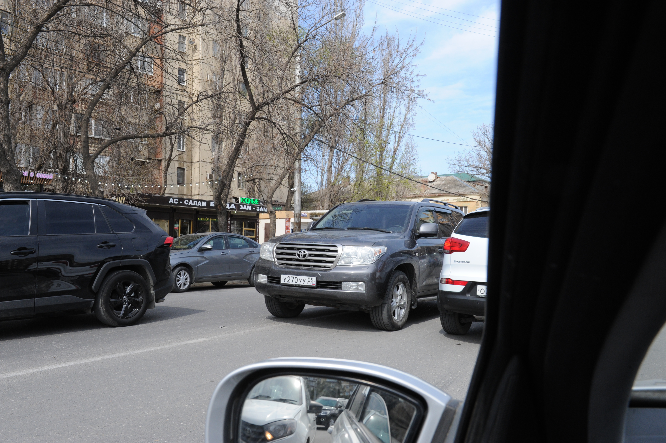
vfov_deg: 44.9
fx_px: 536
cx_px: 333
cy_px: 222
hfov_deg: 63.7
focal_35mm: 29
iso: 1600
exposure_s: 1/800
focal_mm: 29
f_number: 14
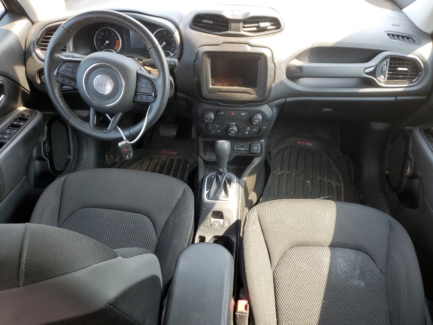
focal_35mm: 26
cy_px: 162
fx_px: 325
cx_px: 216
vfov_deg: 53.1
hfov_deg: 67.3
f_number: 1.5
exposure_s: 1/120
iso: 51
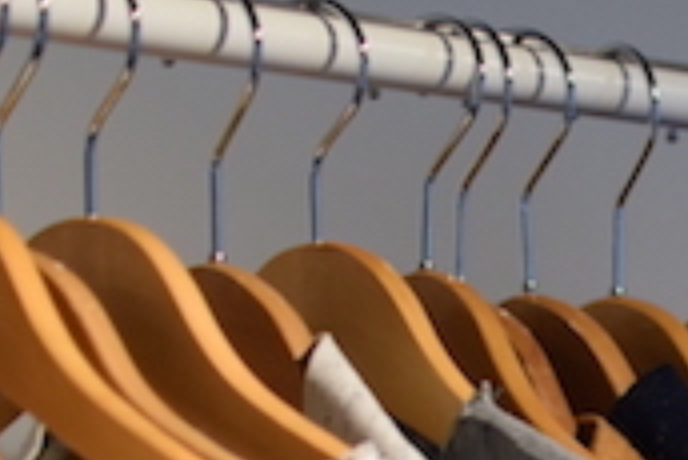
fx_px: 3688
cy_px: 834
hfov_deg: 10.2
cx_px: 1108
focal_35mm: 193
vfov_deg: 7.0
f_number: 1.8
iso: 640
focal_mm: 35
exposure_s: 1/250
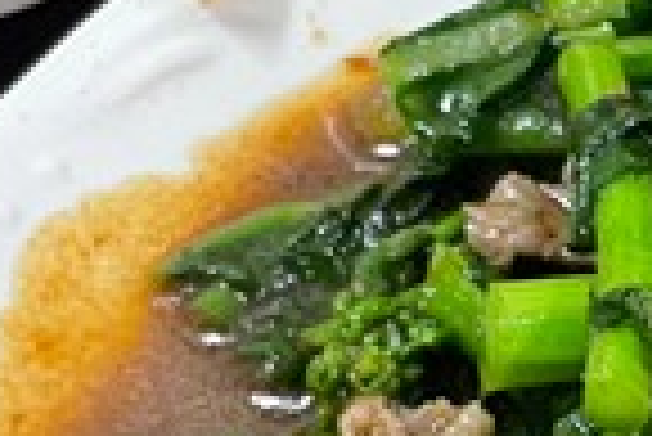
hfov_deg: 13.1
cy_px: 688
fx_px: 2701
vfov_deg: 9.0
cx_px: 940
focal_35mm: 149
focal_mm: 4.2
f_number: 1.6
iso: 160
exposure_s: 1/60
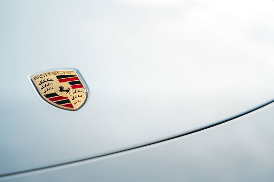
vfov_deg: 20.8
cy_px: 91
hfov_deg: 30.8
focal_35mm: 65
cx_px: 137
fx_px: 498
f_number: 2.8
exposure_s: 1/320
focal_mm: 65.4
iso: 200
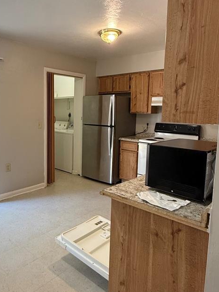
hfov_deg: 50.6
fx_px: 228
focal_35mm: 27
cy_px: 137
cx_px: 77
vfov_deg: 65.2
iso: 400
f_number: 2.2
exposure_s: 1/60
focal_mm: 2.22
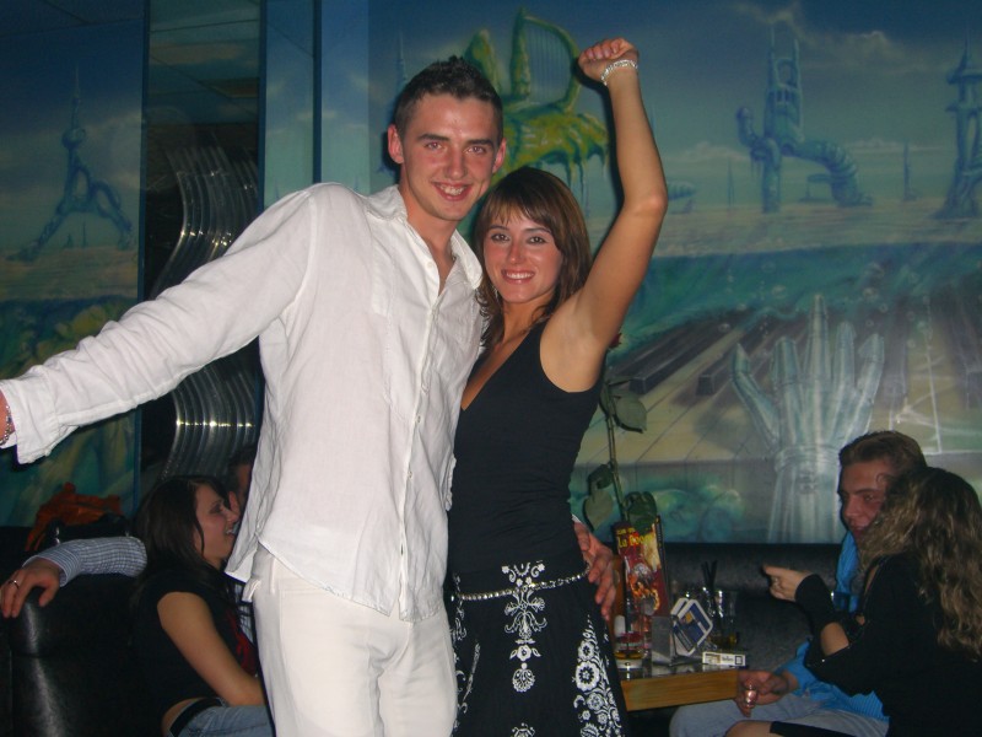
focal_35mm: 46
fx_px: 1305
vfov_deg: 31.5
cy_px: 368
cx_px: 491
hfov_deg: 41.2
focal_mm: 9.5
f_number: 3.1
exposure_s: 1/60
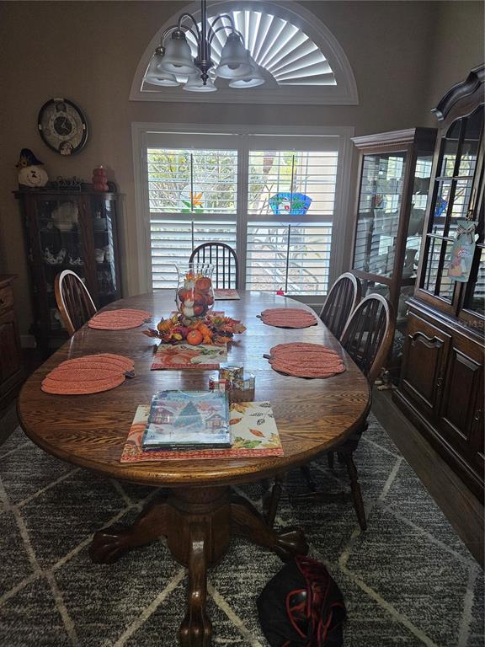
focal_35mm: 23
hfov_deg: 58.9
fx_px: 430
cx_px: 242
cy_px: 324
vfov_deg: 73.9
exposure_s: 1/120
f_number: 1.8
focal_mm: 5.4
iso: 640
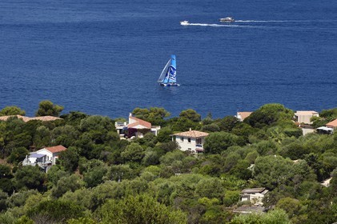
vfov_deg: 7.4
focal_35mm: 185
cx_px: 168
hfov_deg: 11.1
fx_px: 1730
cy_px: 112
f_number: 14
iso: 200
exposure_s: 1/250
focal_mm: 185
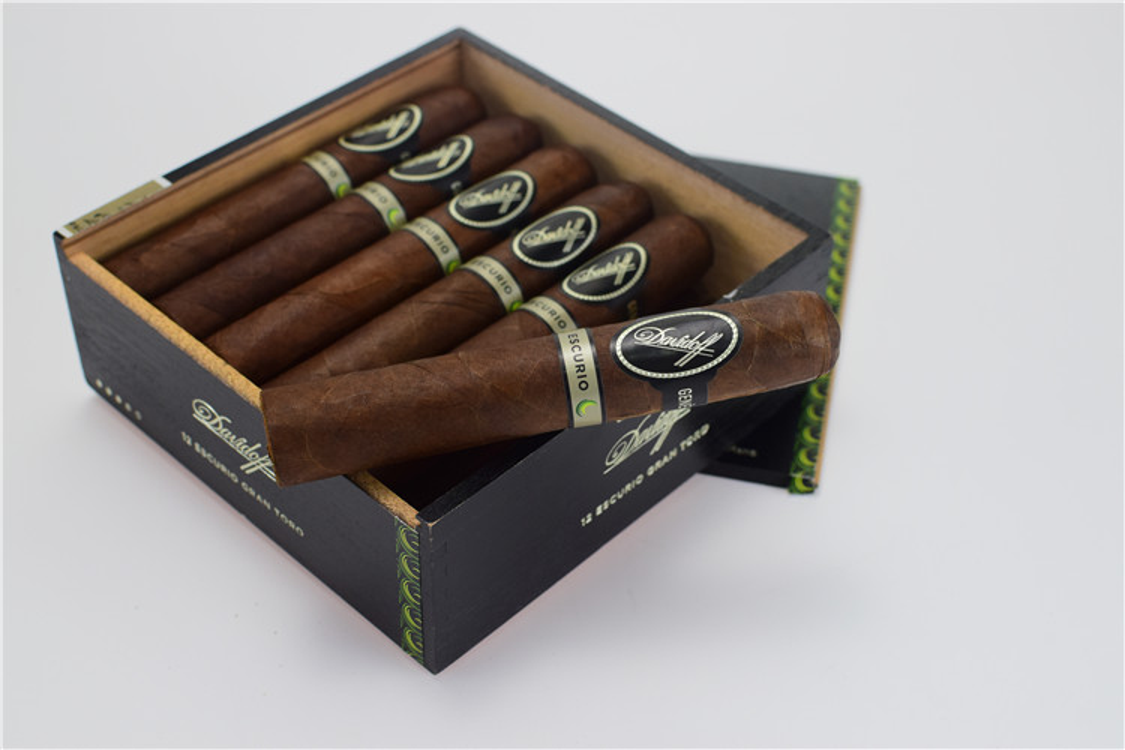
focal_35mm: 52
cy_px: 375
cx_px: 562
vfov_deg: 25.8
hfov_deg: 37.9
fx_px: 1640
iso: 400
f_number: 6.3
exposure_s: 1/125
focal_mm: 35
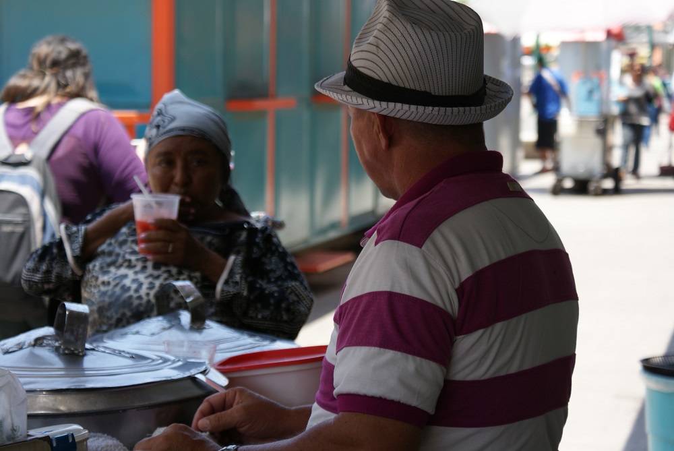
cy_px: 226
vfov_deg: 13.1
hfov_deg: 19.4
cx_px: 337
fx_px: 1968
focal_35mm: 105
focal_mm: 70
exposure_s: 1/125
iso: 100
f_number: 5.6
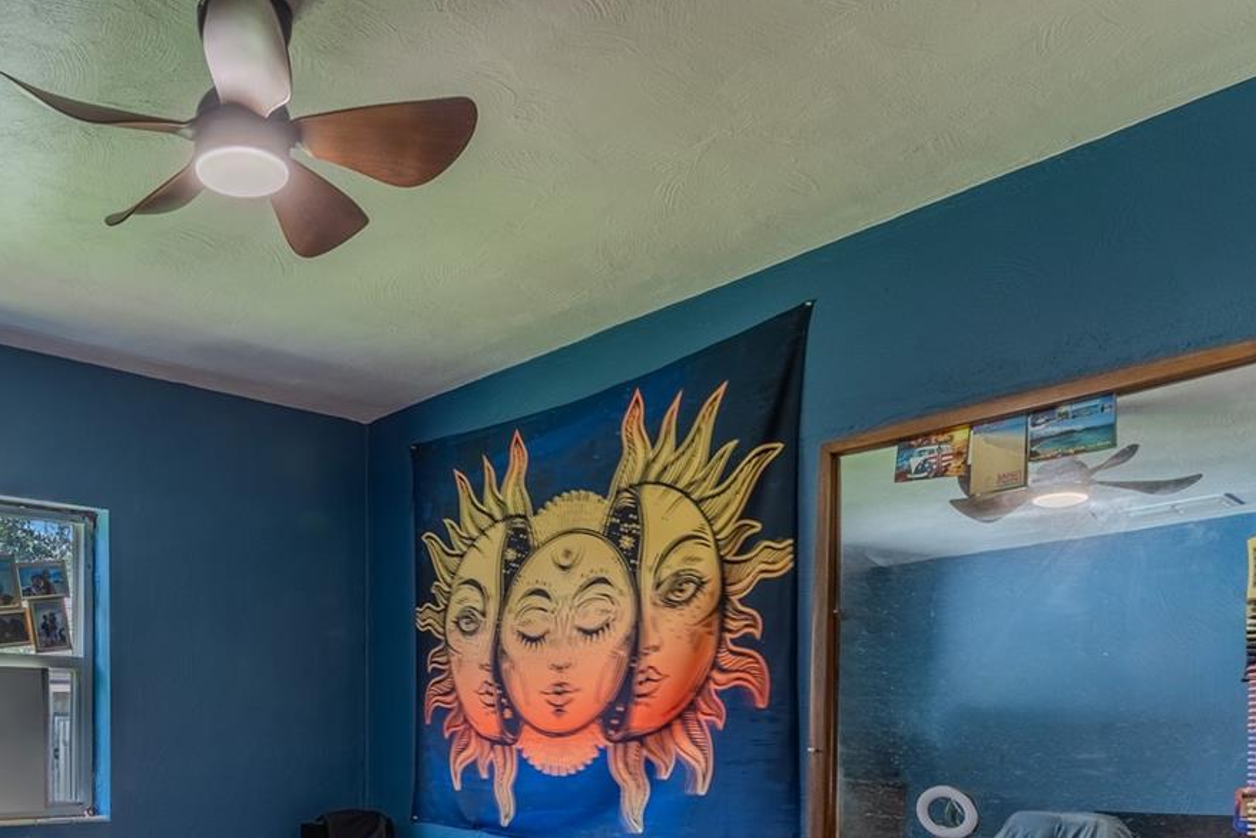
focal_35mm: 31
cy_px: 753
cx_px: 364
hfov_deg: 58.1
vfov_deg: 39.3
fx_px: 1082
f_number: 8
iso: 100
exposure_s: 1/40
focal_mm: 17
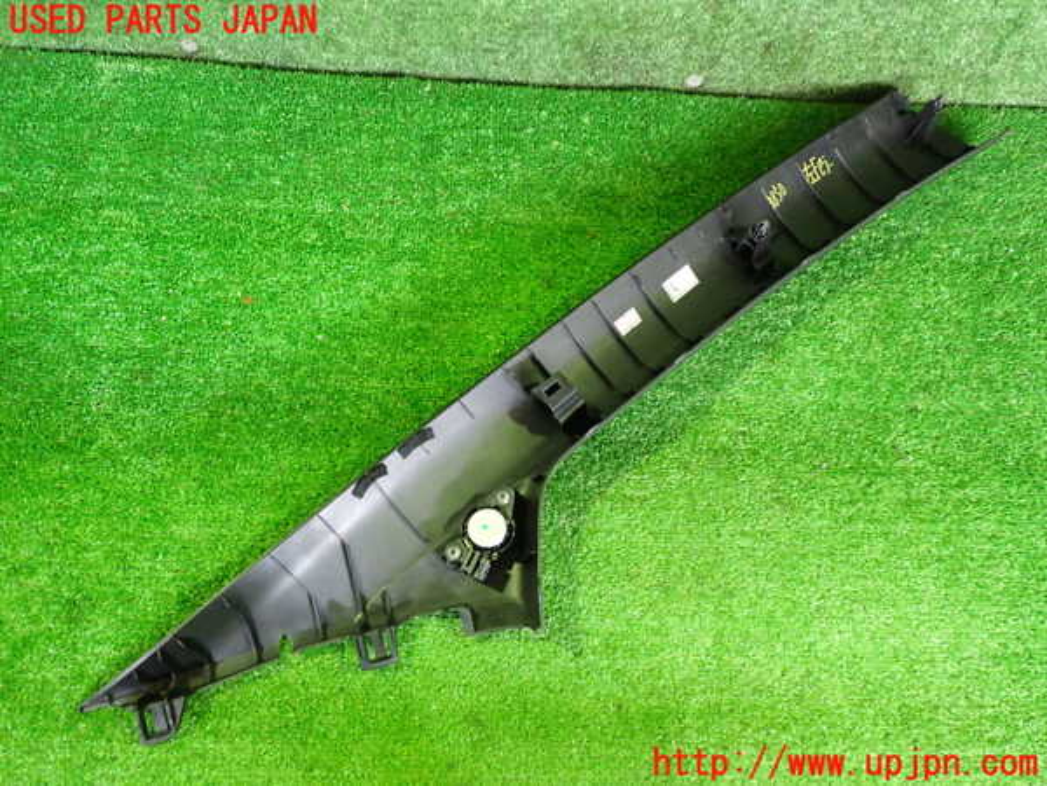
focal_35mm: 30
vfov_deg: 46.8
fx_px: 907
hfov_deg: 60.0
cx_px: 524
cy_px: 393
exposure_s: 1/30
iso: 800
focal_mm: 5.4
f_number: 2.3
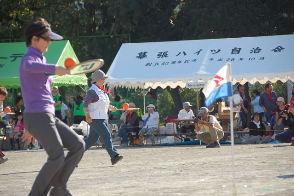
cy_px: 98
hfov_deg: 10.2
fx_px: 1653
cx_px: 147
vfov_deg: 6.8
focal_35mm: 202
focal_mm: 135
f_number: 5.6
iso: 400
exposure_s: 1/800
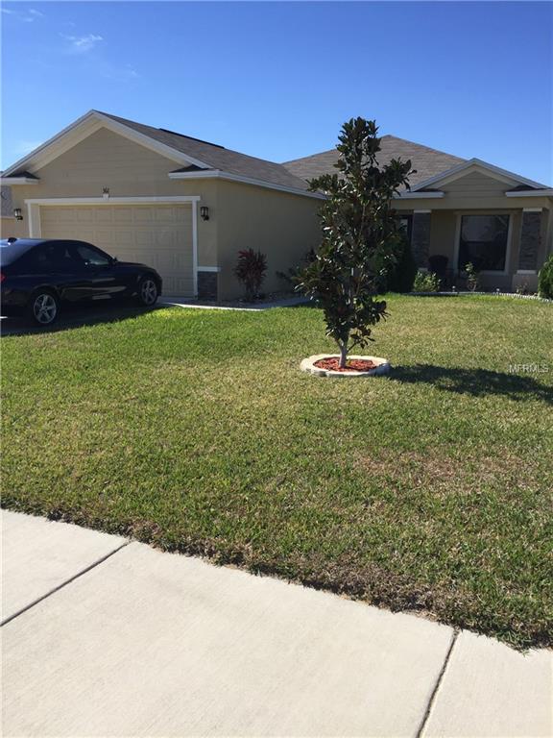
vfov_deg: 61.7
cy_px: 369
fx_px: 618
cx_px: 276
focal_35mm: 29
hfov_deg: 48.2
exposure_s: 1/1799
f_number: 2.2
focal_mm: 4.15
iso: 32
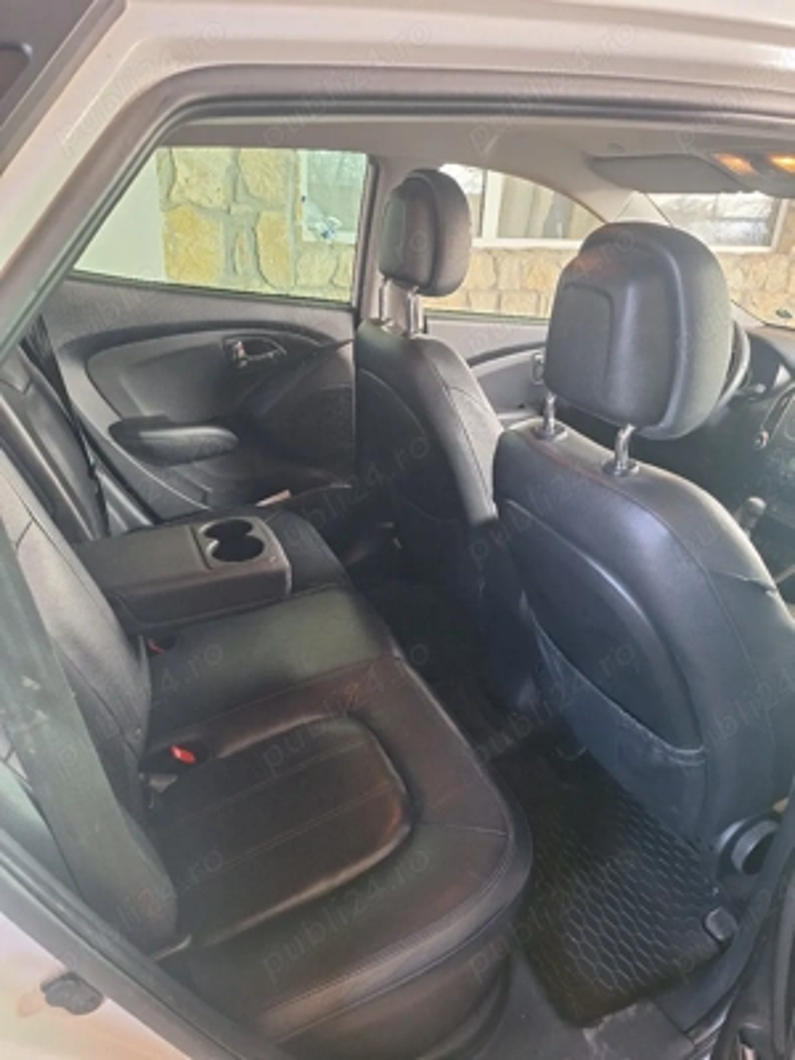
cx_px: 398
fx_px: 704
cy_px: 530
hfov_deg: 58.9
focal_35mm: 23
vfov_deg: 73.9
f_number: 1.8
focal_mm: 5.54
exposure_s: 1/50
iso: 250
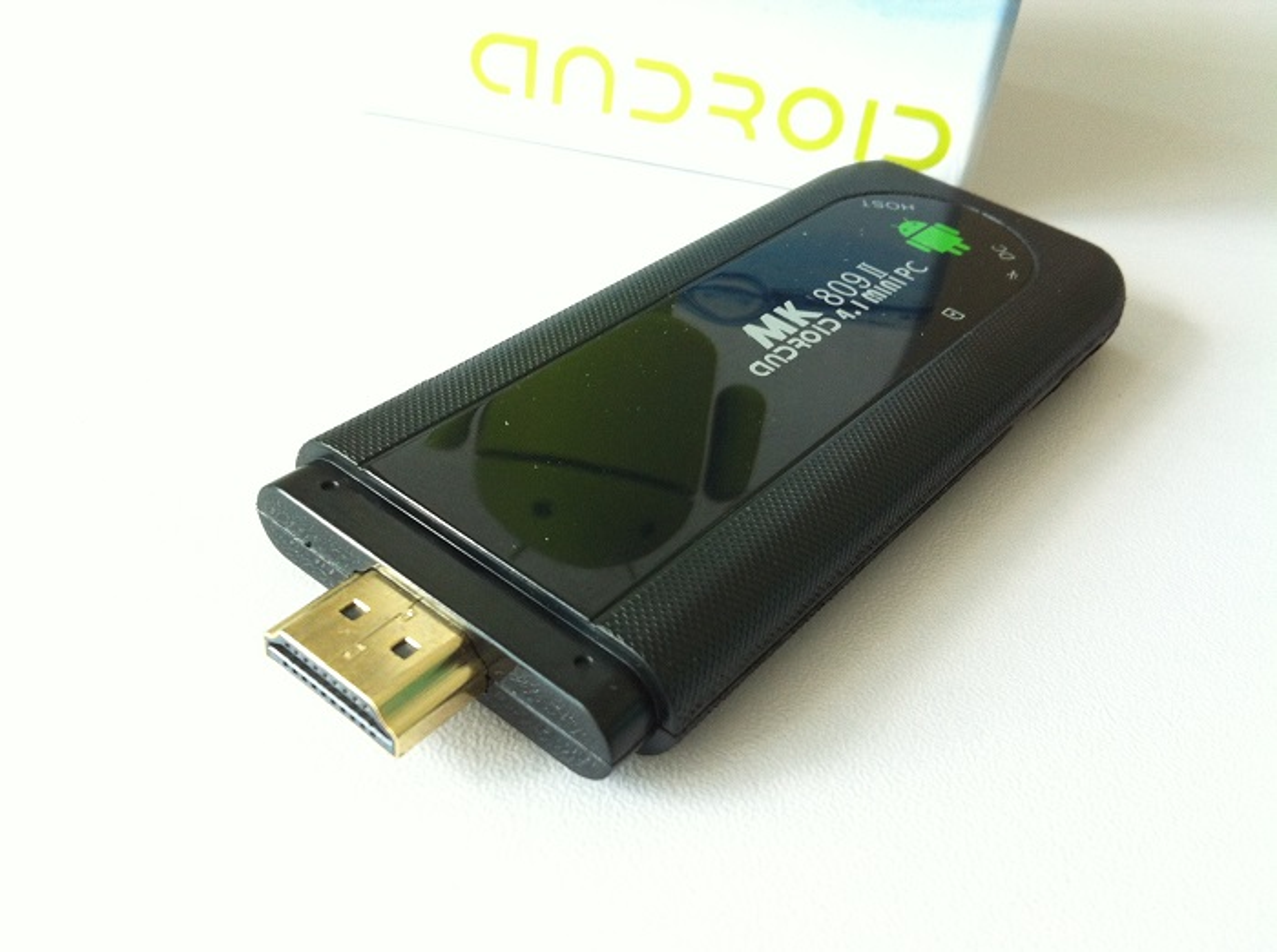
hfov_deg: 52.7
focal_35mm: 35
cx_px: 638
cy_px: 476
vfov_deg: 40.6
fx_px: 1289
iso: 125
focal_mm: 3.85
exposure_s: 1/15
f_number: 2.8
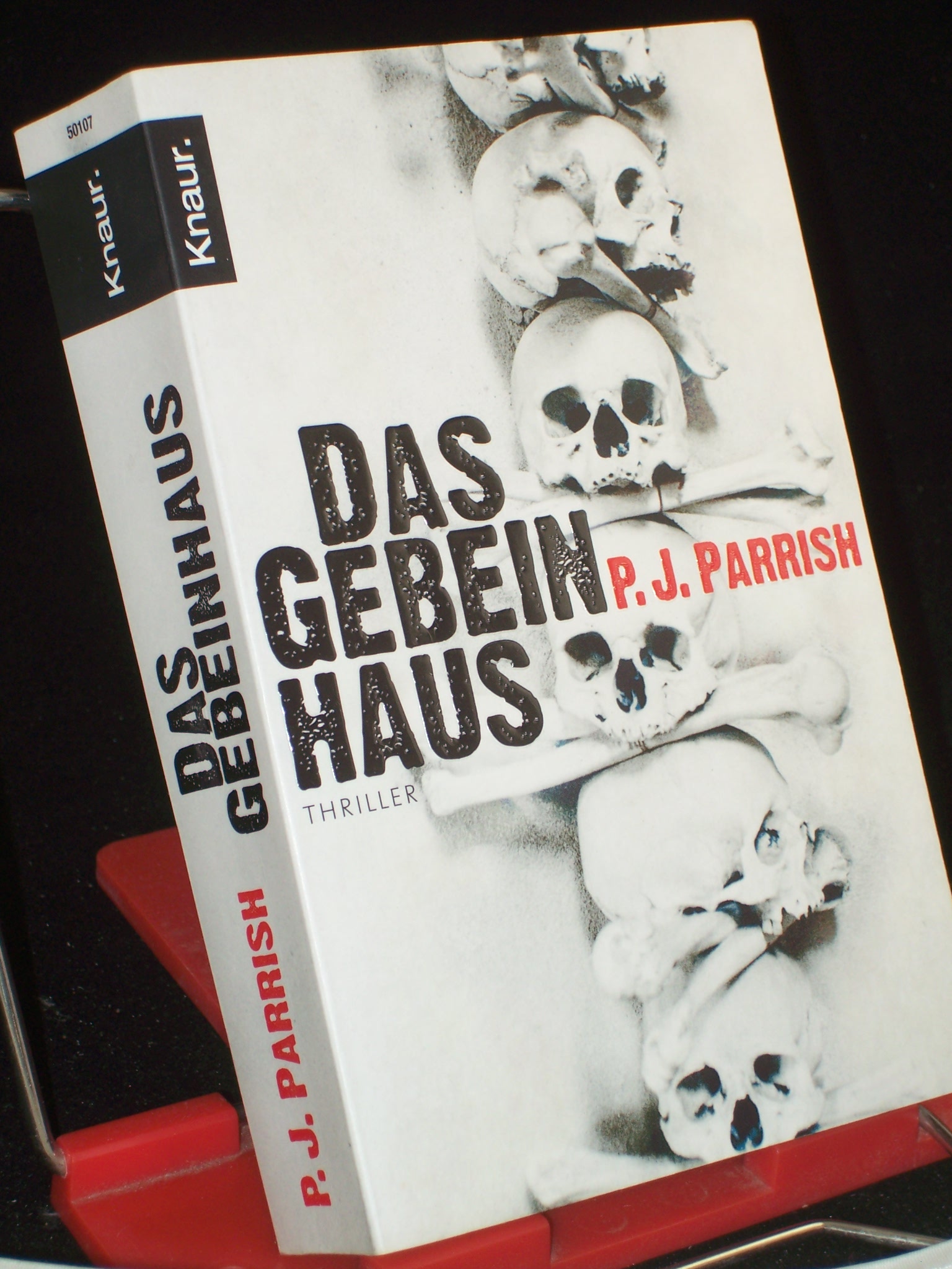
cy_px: 634
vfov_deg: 19.3
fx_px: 3740
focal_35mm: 102
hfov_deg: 14.5
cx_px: 476
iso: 80
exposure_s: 1/100
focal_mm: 16.8
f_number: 4.6
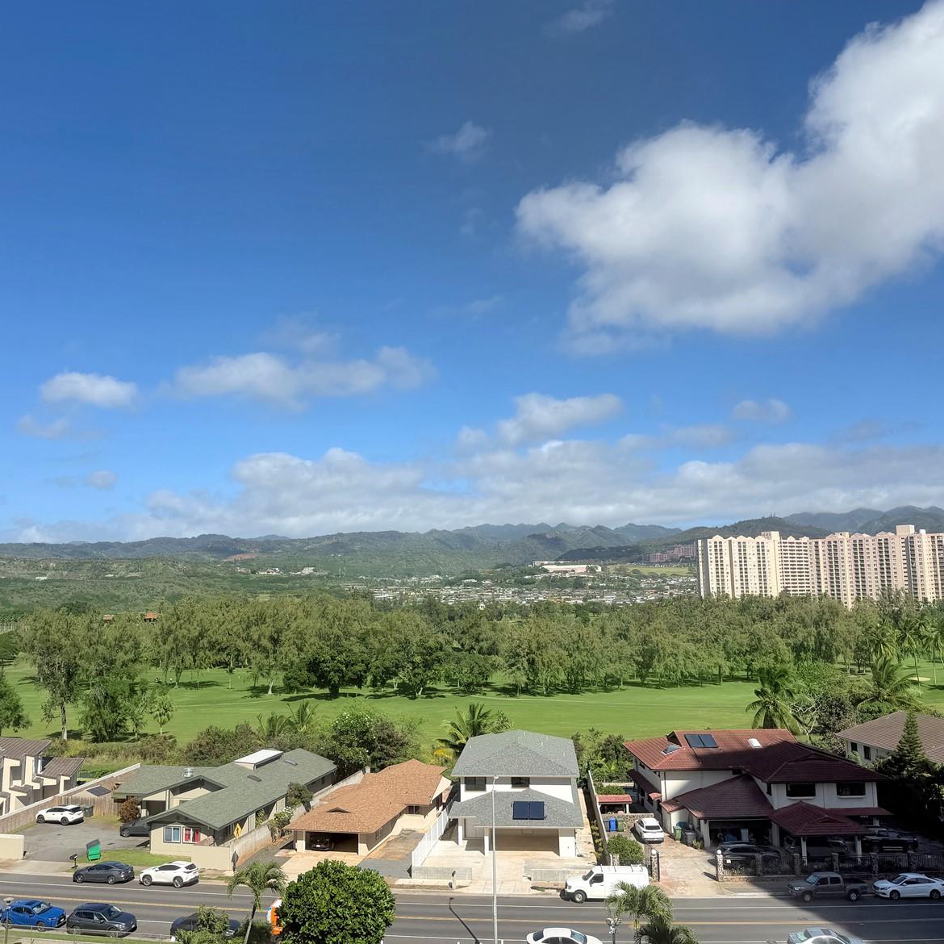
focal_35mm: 29
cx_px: 453
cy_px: 473
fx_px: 895
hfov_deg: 55.6
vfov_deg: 55.6
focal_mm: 6.76
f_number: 1.78
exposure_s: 1/5714
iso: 80
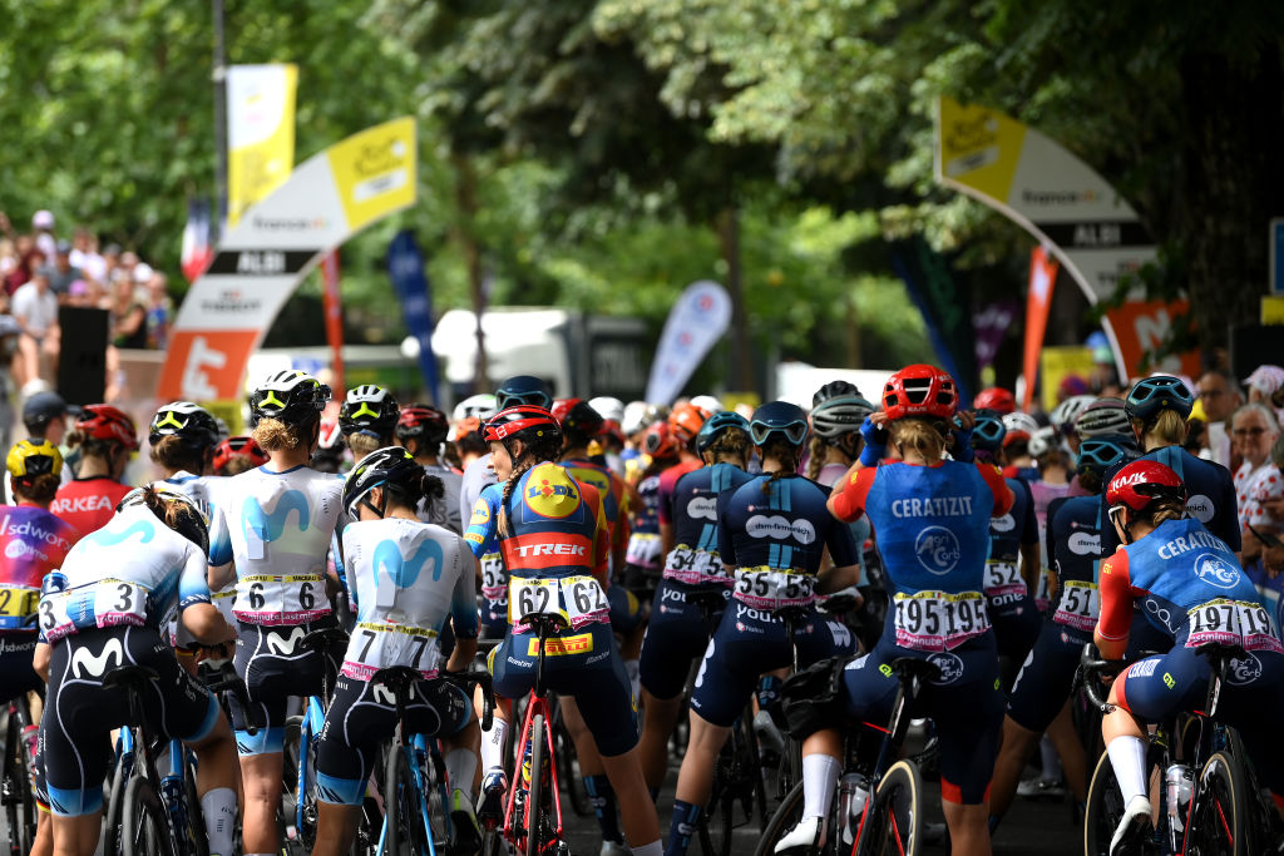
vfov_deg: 8.1
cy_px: 428
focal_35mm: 170
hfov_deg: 12.1
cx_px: 642
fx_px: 6064
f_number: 3.2
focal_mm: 170
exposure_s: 1/1250
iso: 400
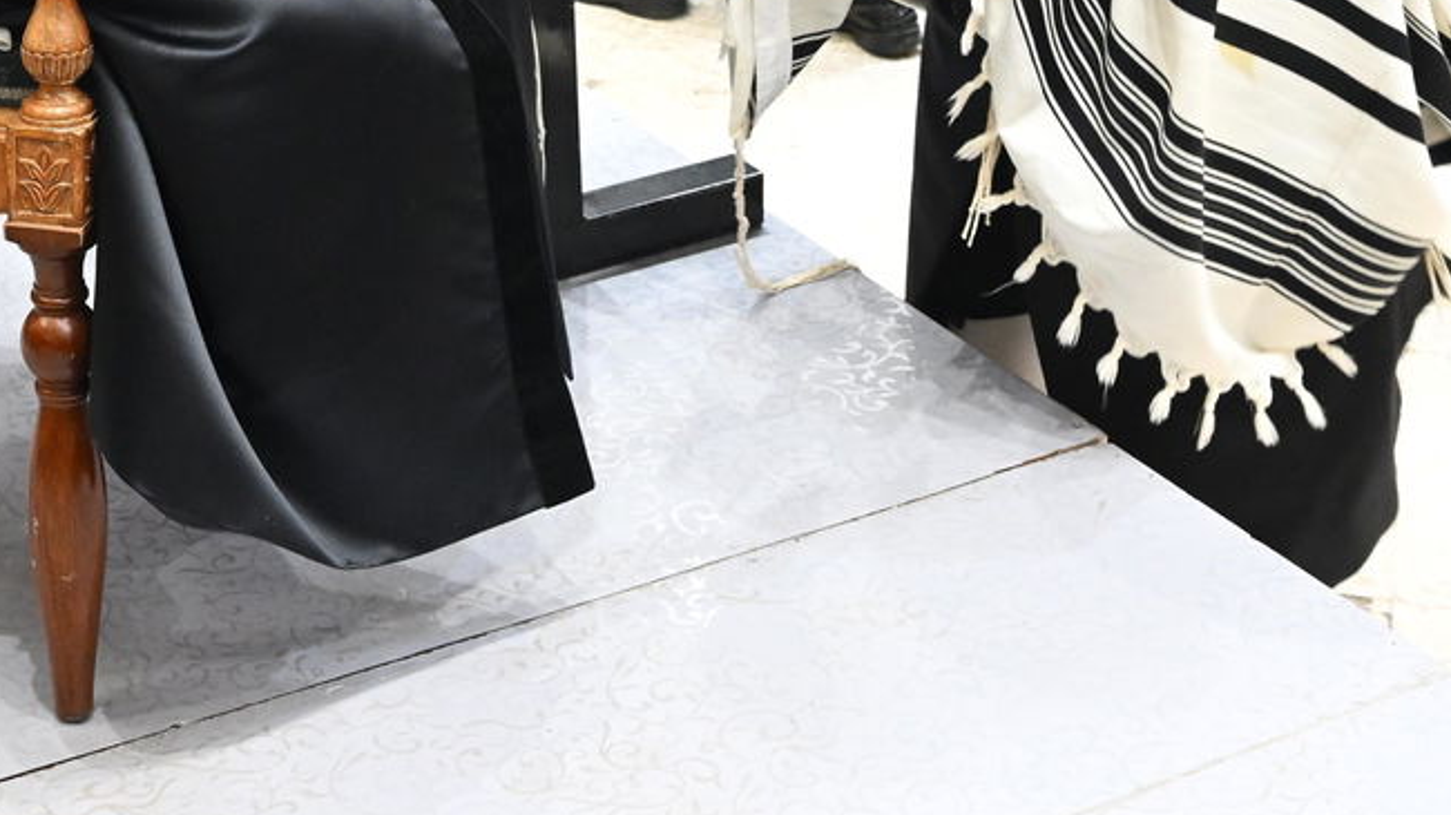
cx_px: 228
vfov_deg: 16.2
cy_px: -205
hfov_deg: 28.9
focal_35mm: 71
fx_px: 2736
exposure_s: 1/100
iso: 4000
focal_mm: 31.5
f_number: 5.6
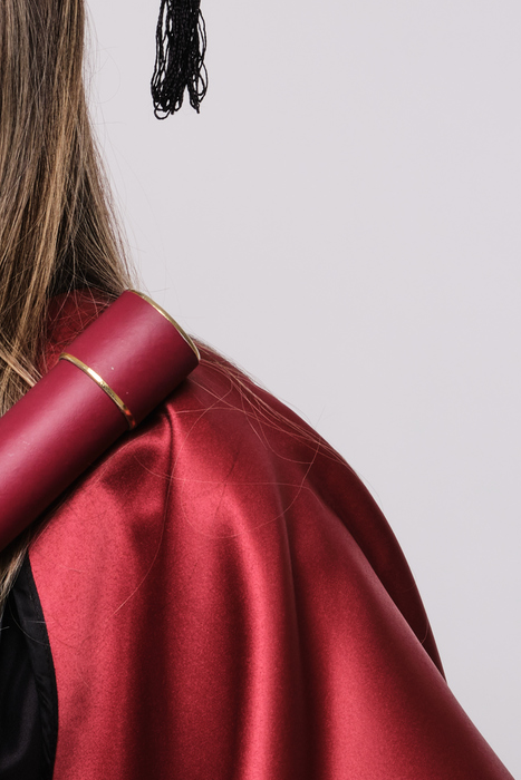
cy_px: 568
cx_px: -80
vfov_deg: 10.1
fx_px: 4404
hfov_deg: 6.7
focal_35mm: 203
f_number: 11
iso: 160
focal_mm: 52.4
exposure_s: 1/200
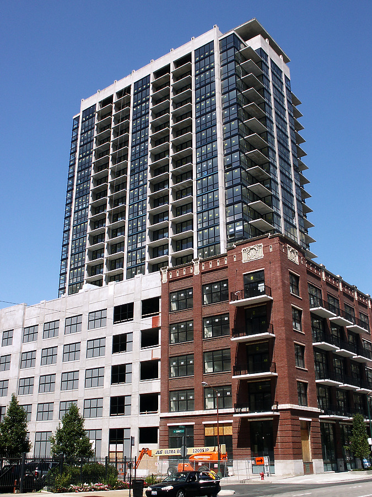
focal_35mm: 35
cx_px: 186
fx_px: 502
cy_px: 248
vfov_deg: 52.6
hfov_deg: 40.7
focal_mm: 7.18
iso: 64
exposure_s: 1/250
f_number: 6.7
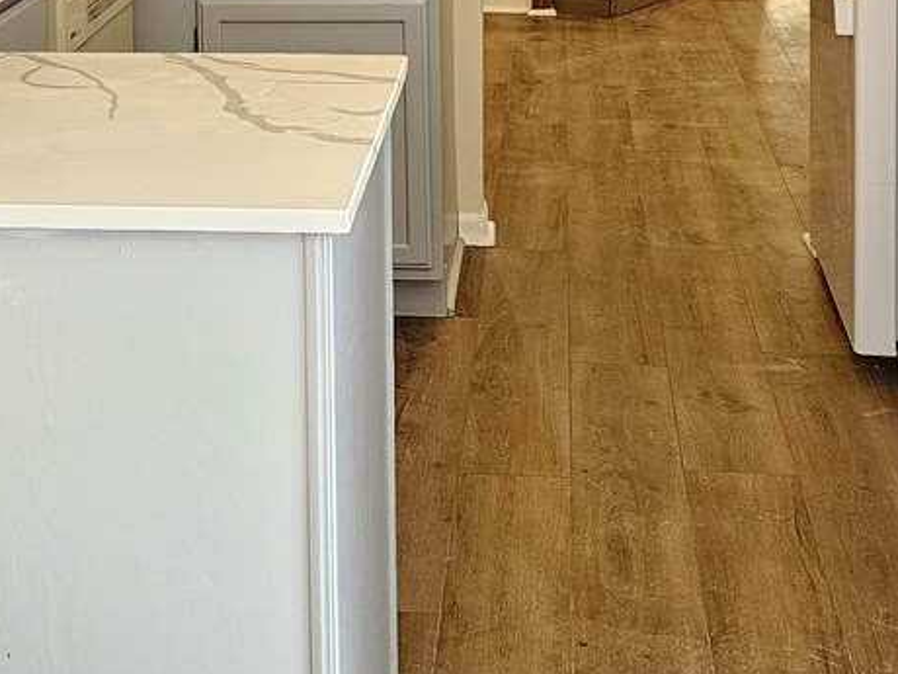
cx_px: 385
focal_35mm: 72
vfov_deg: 18.9
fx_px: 1868
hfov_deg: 27.0
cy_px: -219
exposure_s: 1/120
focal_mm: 6.3
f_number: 1.7
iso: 400
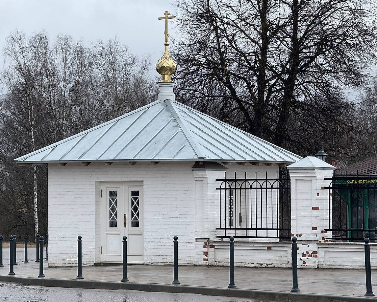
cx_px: 176
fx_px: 1405
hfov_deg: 15.3
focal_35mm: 126
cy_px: 150
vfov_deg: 12.2
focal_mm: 15.66
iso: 50
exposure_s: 1/322
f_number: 2.8
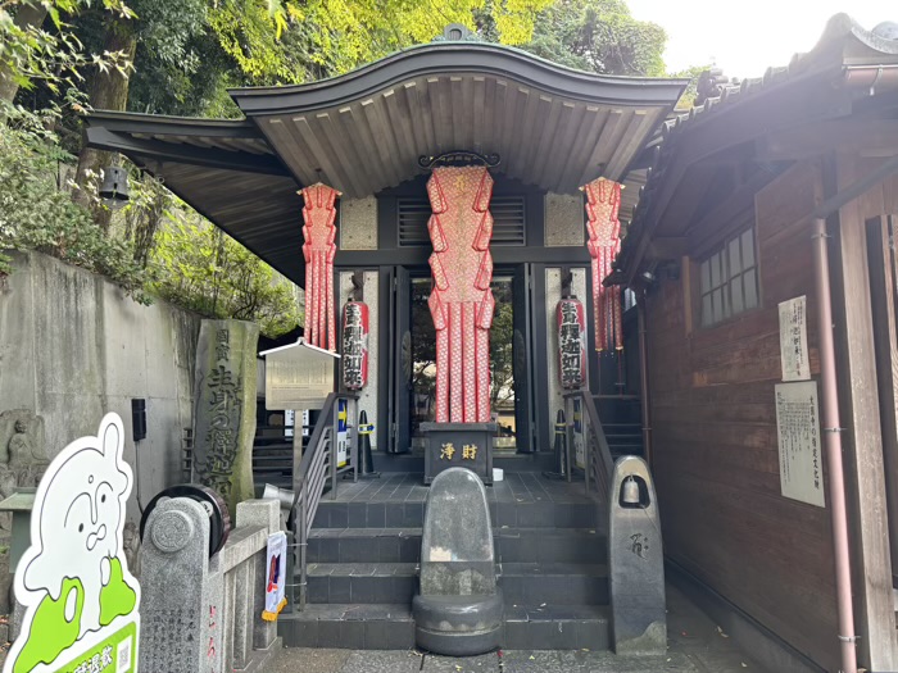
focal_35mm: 26
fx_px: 674
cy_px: 336
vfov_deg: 53.1
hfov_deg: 67.3
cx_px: 449
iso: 80
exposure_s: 1/121
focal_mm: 5.96
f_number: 1.6
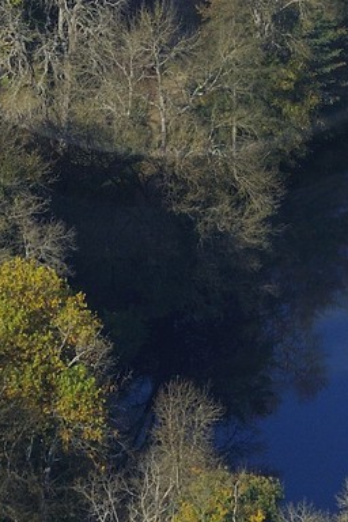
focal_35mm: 483
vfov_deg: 4.2
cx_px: 169
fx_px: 7003
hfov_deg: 2.8
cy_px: -218
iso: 400
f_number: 10
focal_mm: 116
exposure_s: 1/1000
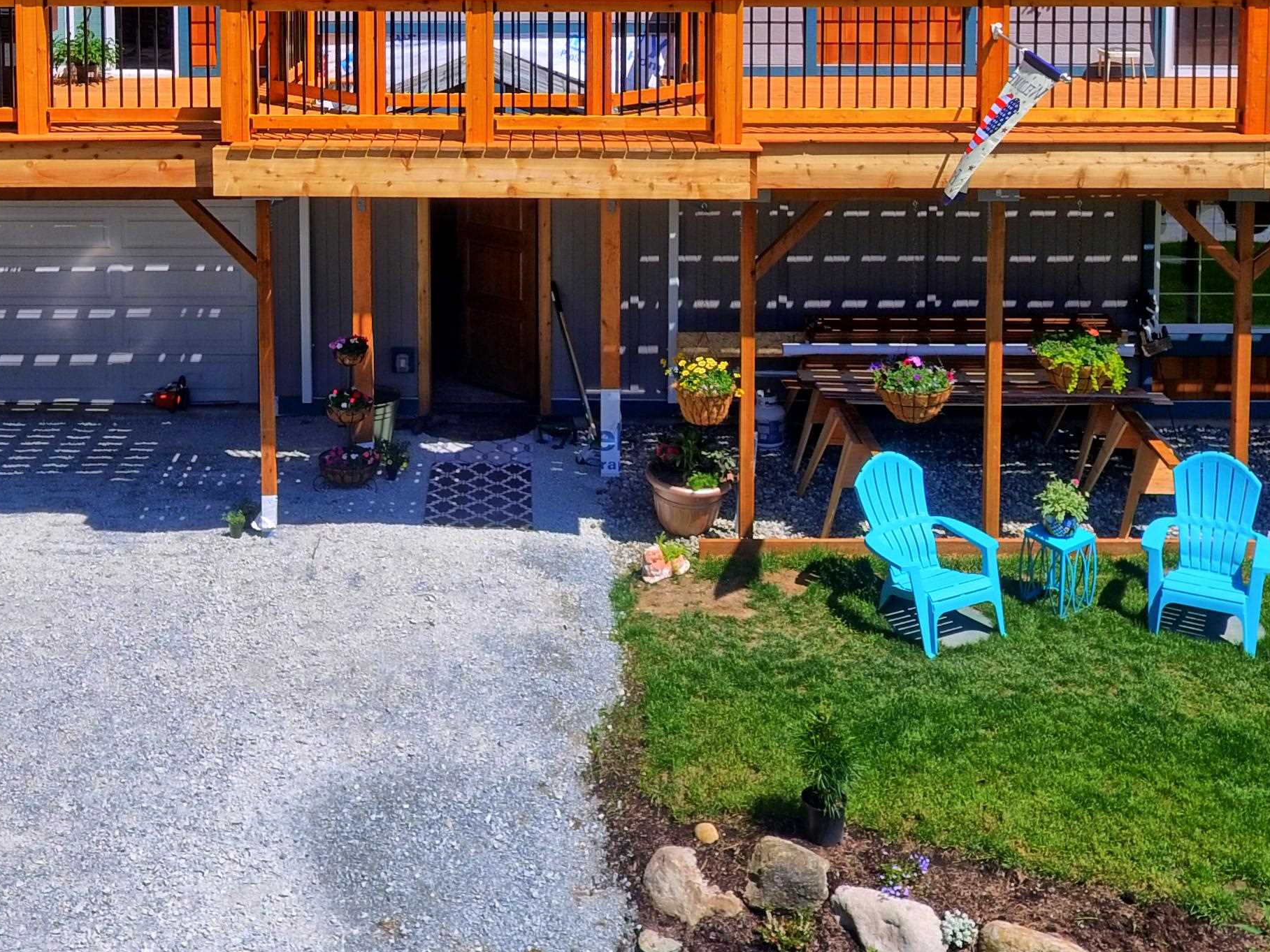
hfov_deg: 42.8
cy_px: -45
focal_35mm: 44
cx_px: 528
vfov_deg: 30.1
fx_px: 1614
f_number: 2.8
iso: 100
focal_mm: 3.6
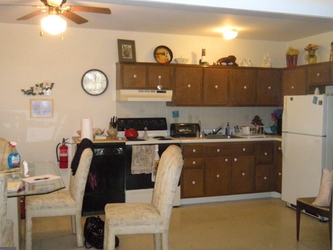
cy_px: 119
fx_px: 385
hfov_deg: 46.8
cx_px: 160
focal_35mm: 40
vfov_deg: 36.0
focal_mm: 5.9
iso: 411
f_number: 3.8
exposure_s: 1/30
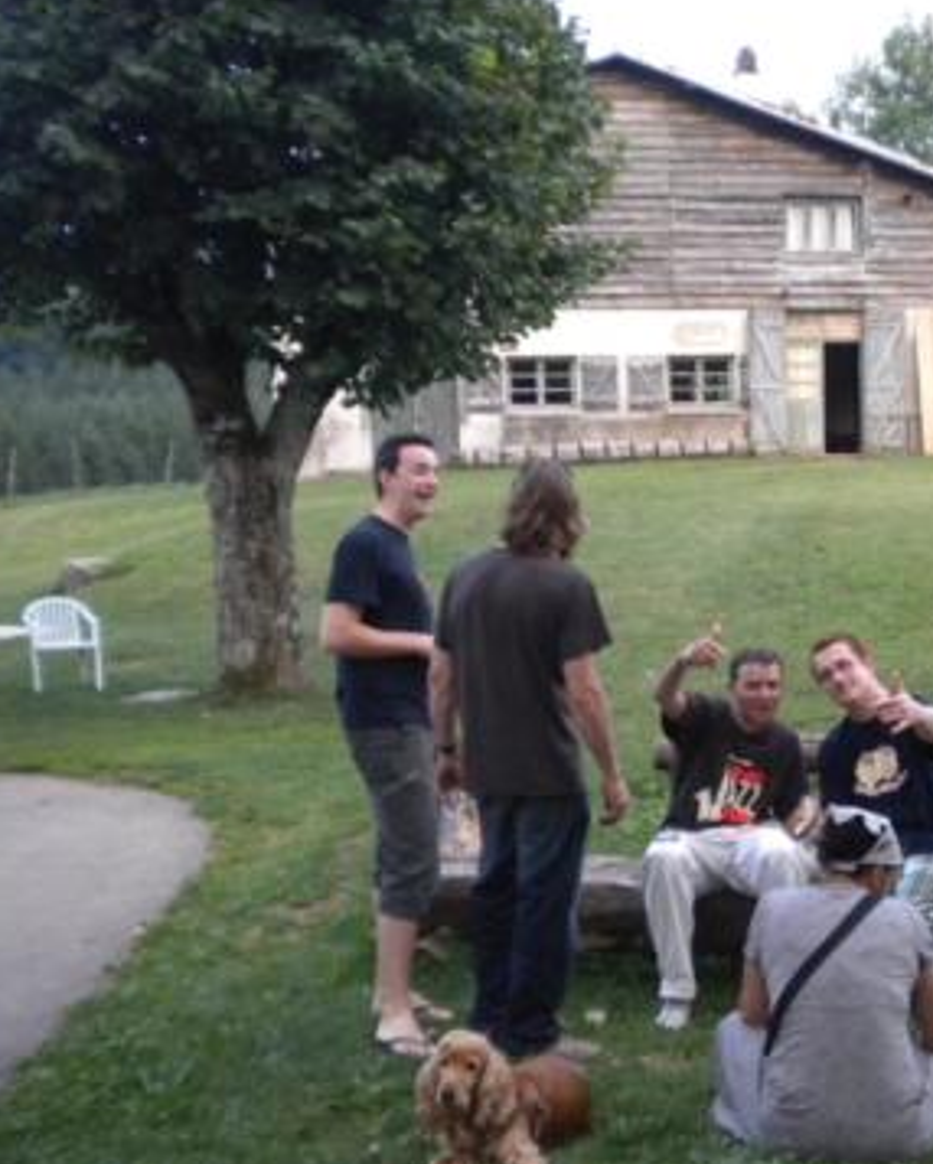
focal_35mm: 56
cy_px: 572
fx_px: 1931
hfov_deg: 26.5
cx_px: 780
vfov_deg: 33.6
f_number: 3.5
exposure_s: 1/158
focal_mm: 7.4
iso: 400
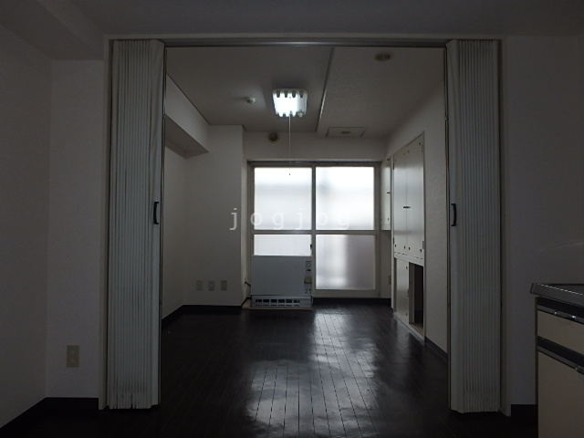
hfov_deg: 79.0
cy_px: 219
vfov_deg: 63.4
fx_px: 354
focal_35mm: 21
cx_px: 292
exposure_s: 1/125
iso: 125
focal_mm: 3.7
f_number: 3.5
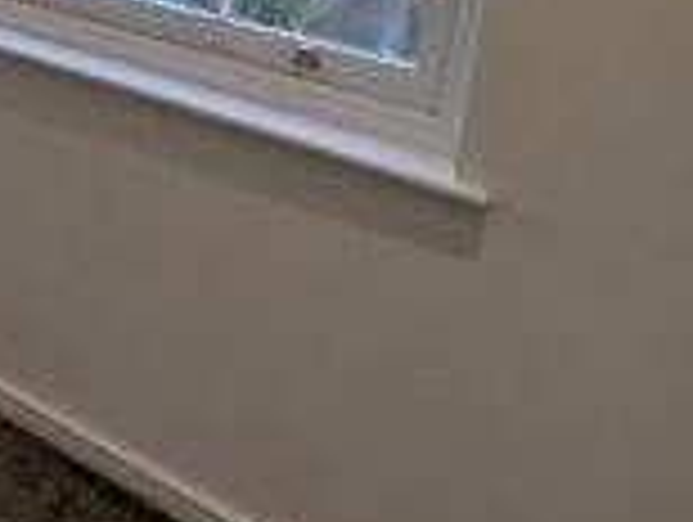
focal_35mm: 49
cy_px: -160
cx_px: -333
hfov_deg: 27.5
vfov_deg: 25.5
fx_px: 982
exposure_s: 1/102
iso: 47
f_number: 2.2
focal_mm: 1.95
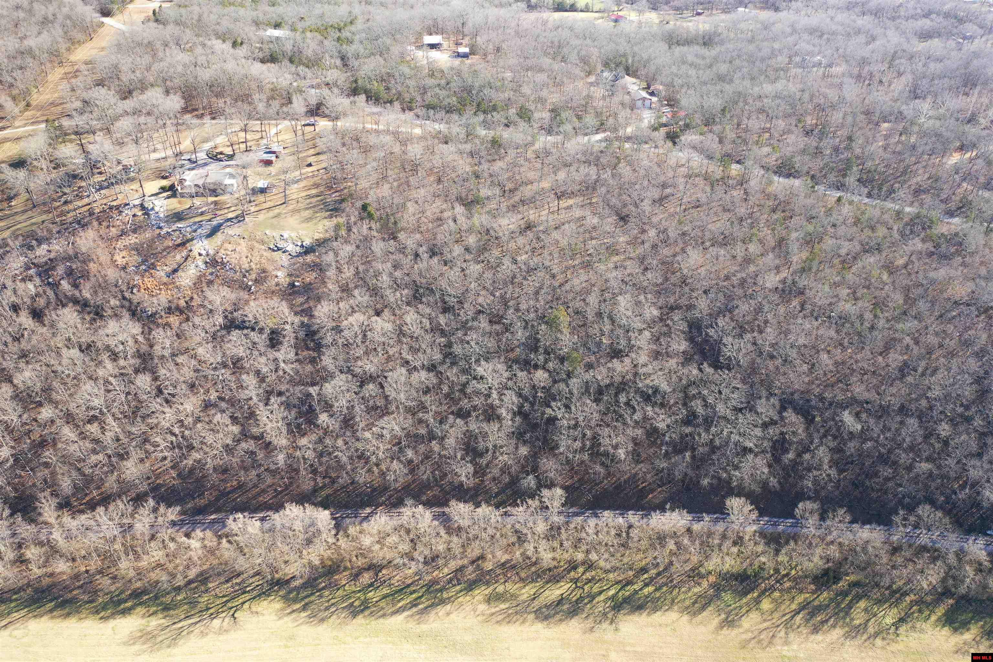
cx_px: 496
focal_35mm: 28
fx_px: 772
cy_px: 331
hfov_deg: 65.5
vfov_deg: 46.4
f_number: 2.8
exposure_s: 1/30
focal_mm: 10.26
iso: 250
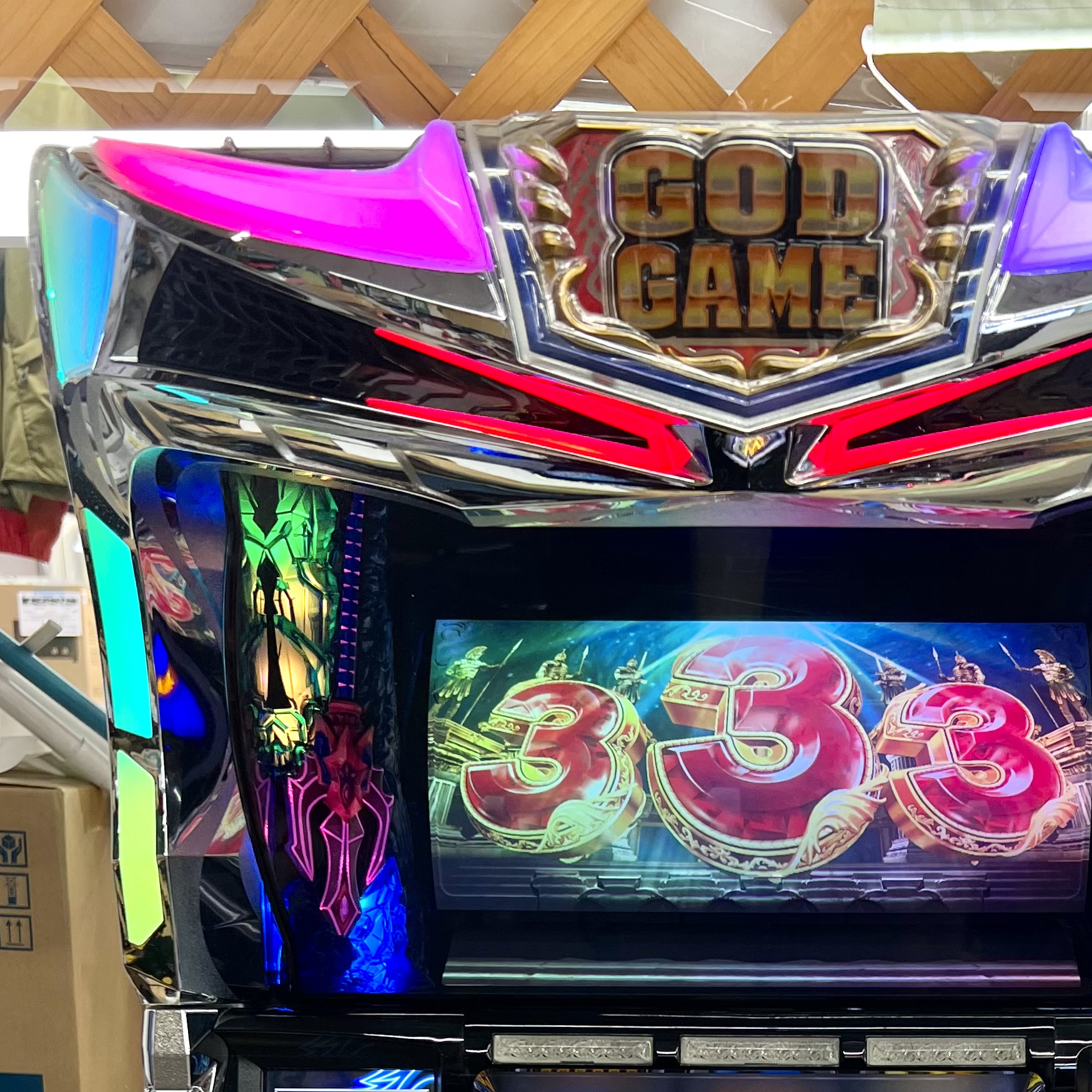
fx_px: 1892
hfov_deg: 31.7
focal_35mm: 53
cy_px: 1202
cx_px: 795
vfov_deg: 29.1
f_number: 1.5
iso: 64
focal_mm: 5.7
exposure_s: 1/83
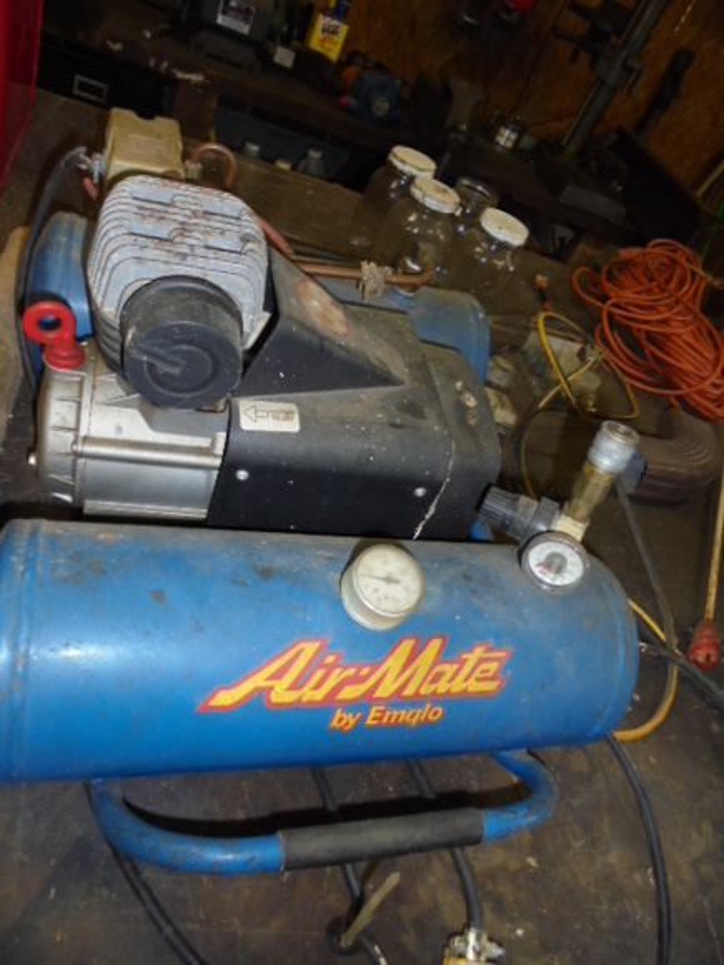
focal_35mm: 26
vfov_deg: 67.3
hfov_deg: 53.1
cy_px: 482
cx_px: 362
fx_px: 725
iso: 200
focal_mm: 4.6
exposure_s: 1/30
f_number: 3.5
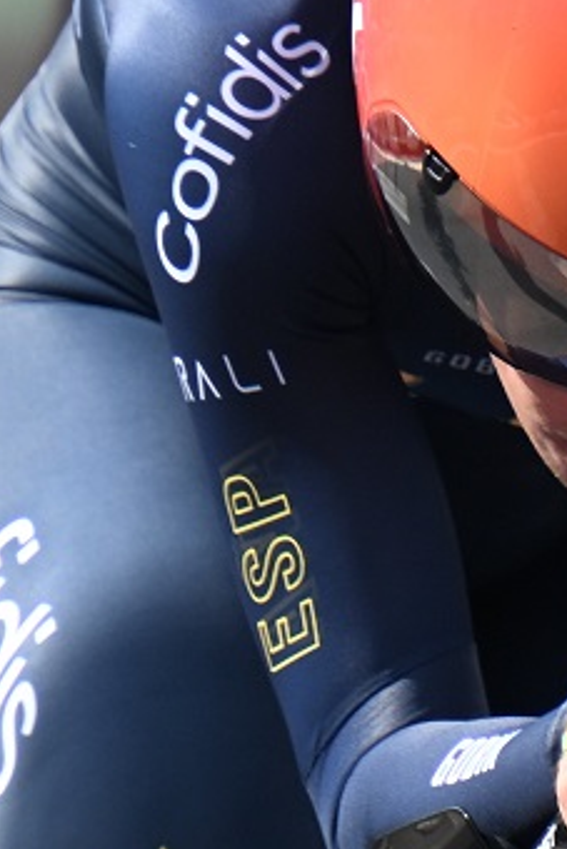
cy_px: 370
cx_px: 532
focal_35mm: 1906
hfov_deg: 0.7
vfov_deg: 1.1
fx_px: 44980
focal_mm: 360
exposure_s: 1/1000
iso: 400
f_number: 6.3
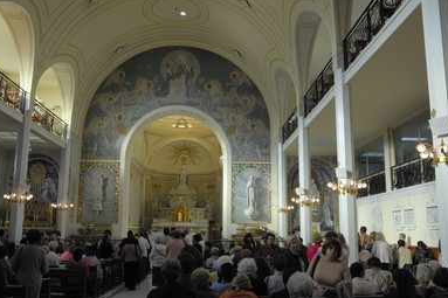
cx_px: 231
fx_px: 410
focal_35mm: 33
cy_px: 160
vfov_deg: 39.9
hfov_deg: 57.2
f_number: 4
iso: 160
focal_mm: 20
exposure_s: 1/60
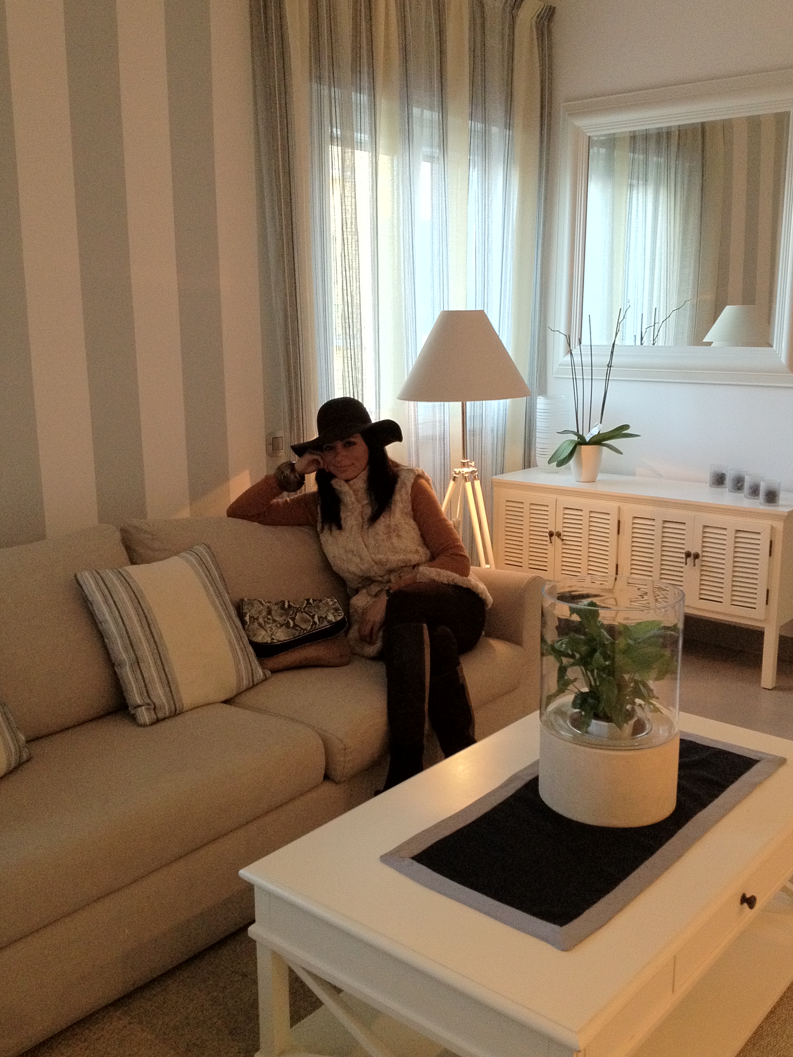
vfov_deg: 51.4
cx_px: 400
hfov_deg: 39.7
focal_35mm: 36
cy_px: 533
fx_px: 1100
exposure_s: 1/20
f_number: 2.4
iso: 320
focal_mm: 4.28
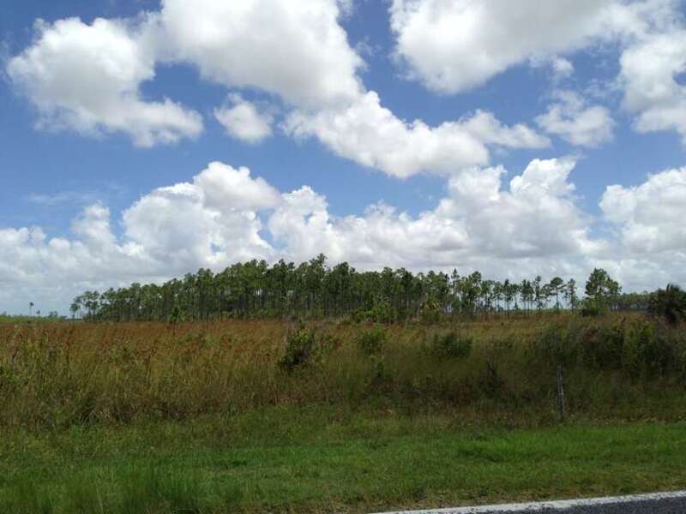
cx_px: 343
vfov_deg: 42.9
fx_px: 654
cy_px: 257
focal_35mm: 33
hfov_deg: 55.4
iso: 50
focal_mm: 4.13
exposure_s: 1/1938
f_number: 2.4
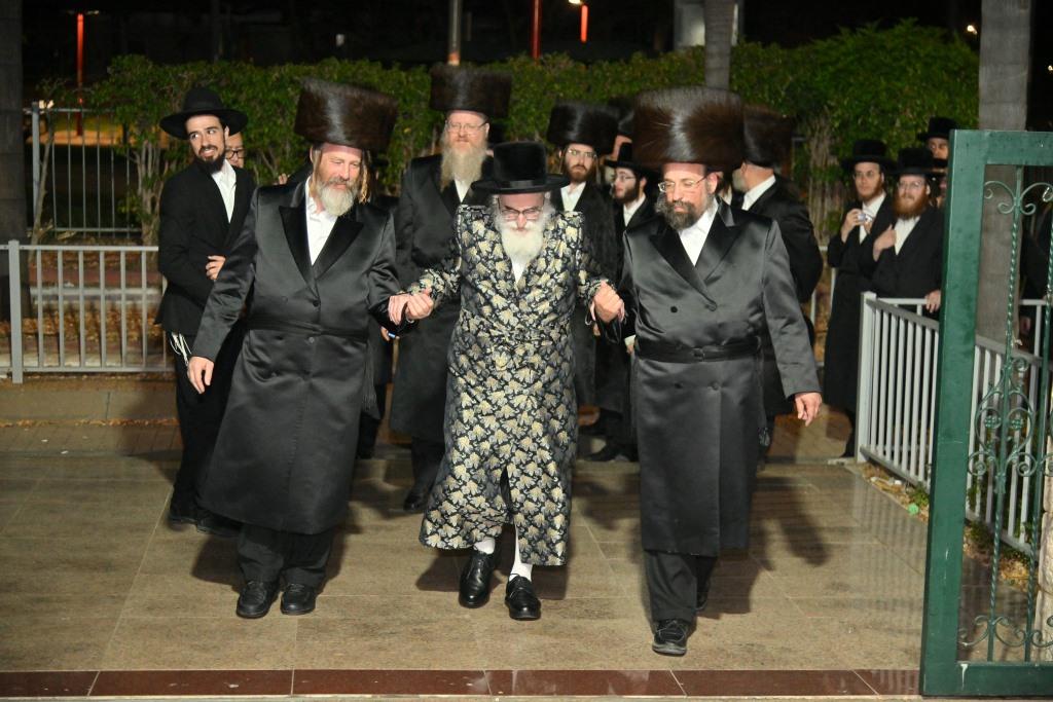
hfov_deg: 31.0
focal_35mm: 65
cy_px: 351
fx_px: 1901
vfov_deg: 20.9
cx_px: 526
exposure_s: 1/200
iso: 2000
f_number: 4
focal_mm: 65
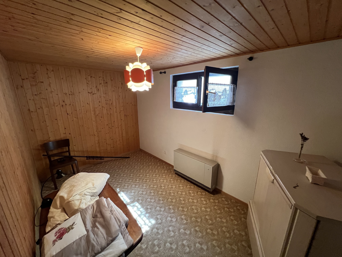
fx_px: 128
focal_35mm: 13
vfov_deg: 89.9
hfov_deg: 106.2
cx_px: 171
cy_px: 128
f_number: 1.8
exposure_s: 1/50
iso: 500
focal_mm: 1.57
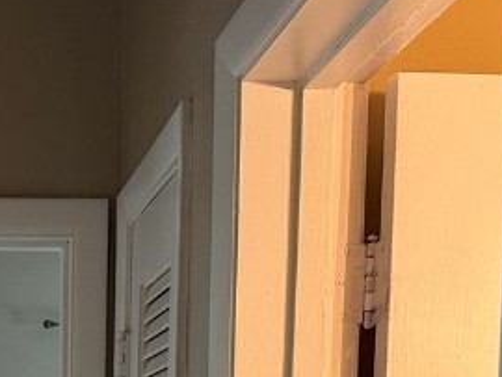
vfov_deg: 14.9
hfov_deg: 20.6
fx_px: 1321
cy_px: 600
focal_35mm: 91
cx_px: -37
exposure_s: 1/60
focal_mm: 6.76
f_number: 1.78
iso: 250
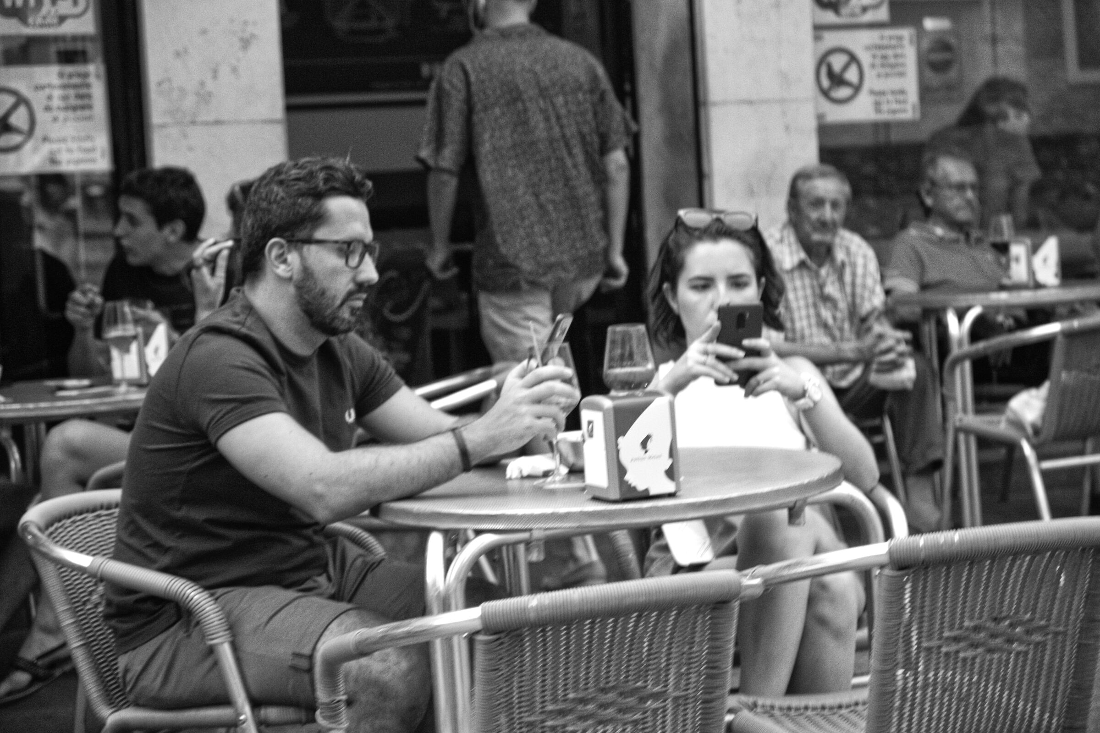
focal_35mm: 83
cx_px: 550
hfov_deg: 24.5
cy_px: 366
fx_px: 2536
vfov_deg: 16.5
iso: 3200
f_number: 4
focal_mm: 55
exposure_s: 1/125
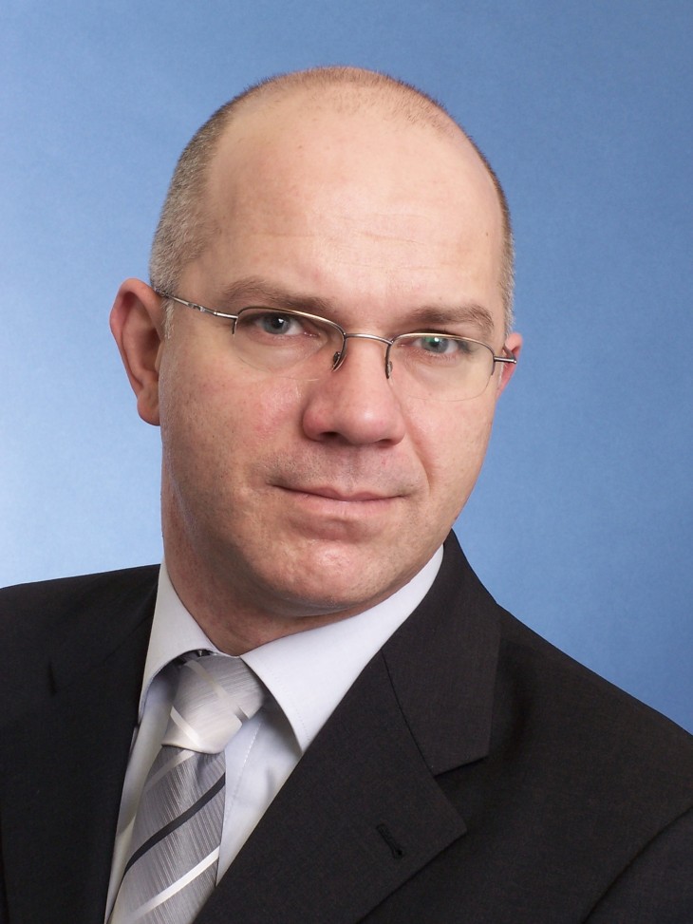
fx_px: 3416
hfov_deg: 11.6
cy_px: 462
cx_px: 346
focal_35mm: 128
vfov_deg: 15.4
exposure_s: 1/60
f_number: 8
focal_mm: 21.2
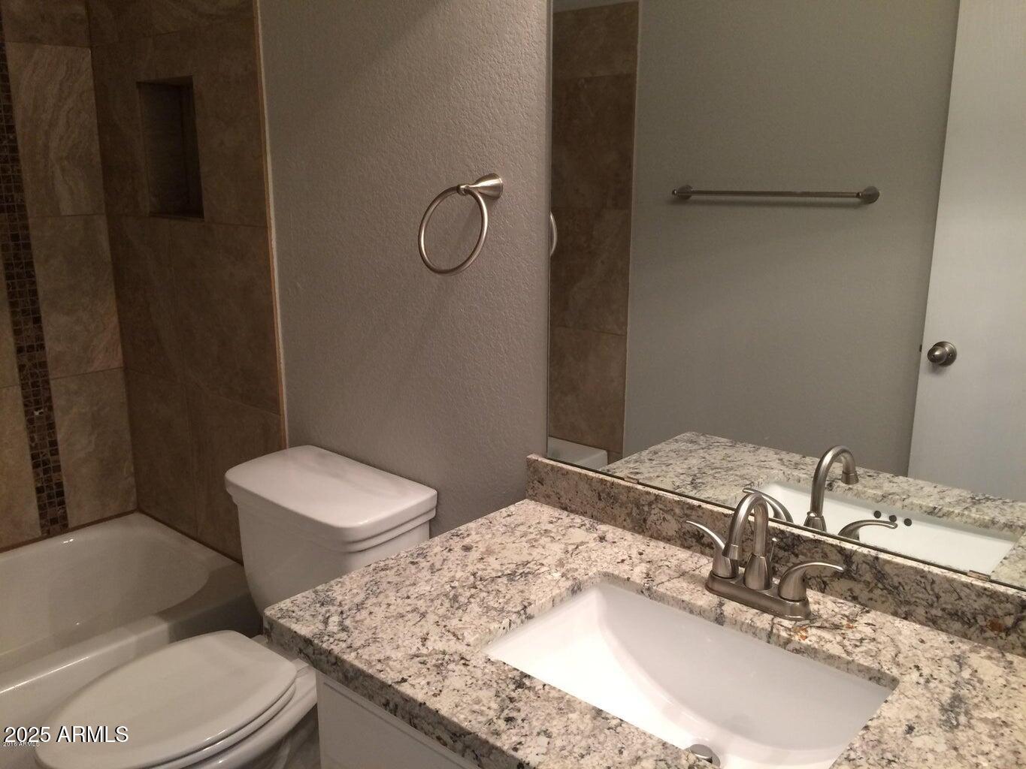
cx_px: 513
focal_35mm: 29
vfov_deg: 48.2
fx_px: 860
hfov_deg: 61.7
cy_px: 384
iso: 100
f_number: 2.2
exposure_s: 1/30
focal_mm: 4.15
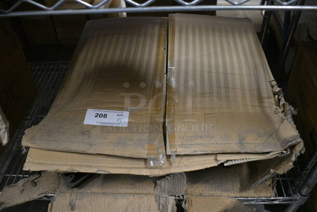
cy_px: 106
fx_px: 264
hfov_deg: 61.9
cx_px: 158
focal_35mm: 30
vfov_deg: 43.7
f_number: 3.8
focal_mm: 20
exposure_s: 1/125
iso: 4500
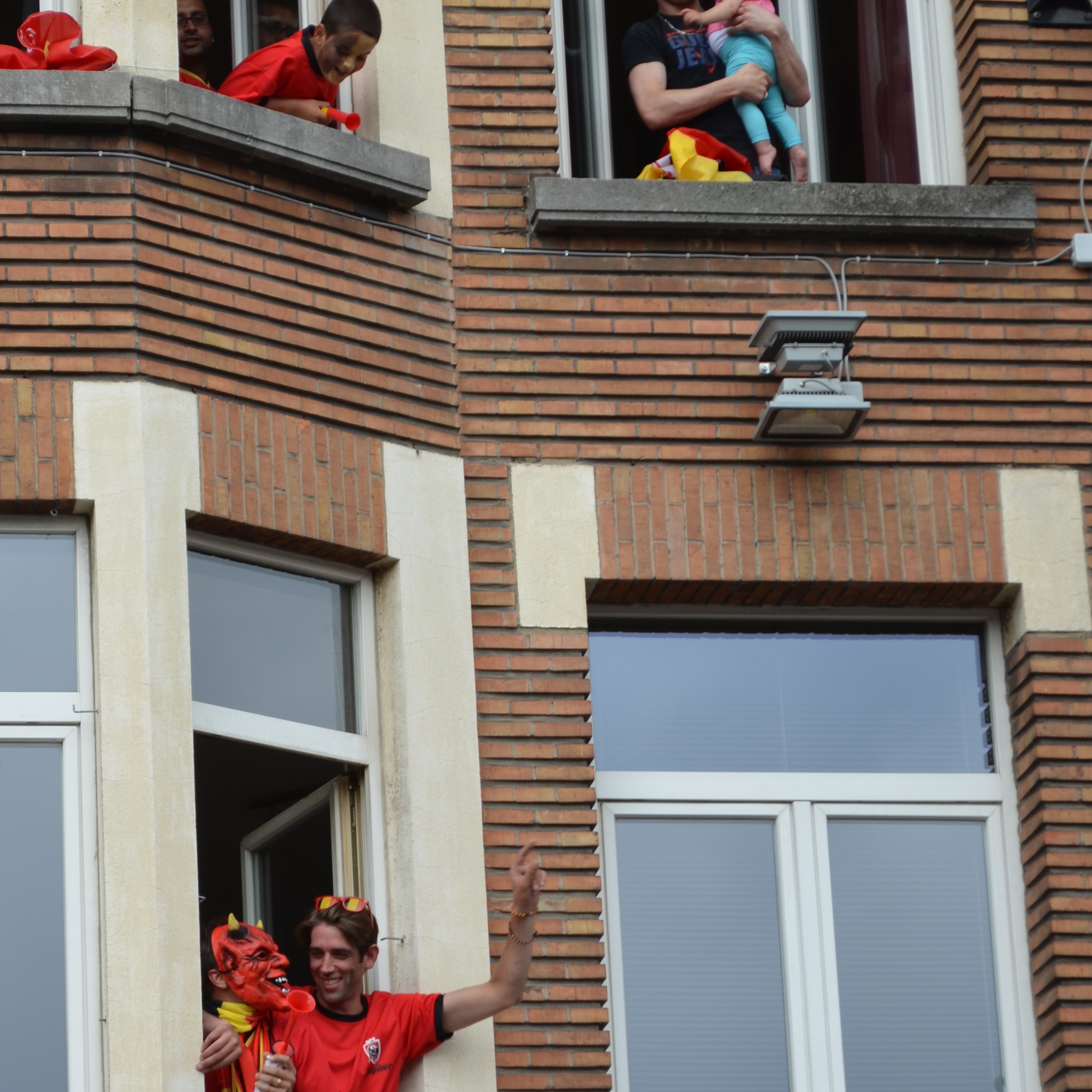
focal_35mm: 147
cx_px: 342
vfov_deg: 11.9
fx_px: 5243
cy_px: 509
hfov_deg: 11.9
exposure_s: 1/160
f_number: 6.3
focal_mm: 55
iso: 200
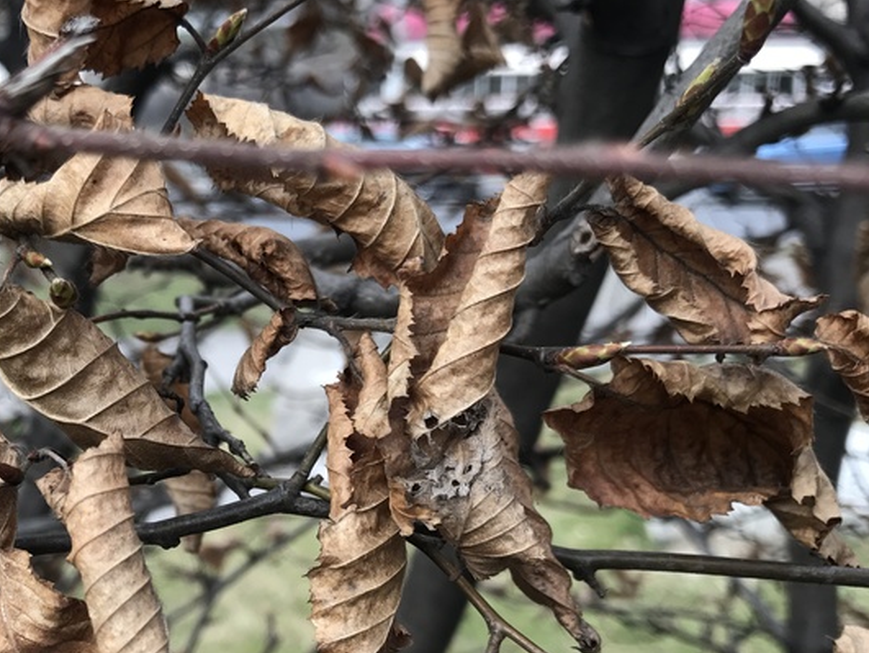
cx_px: 288
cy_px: 405
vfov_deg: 32.1
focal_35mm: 45
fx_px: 1130
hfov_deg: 41.5
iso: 20
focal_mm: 3.99
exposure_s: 1/133
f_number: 1.8
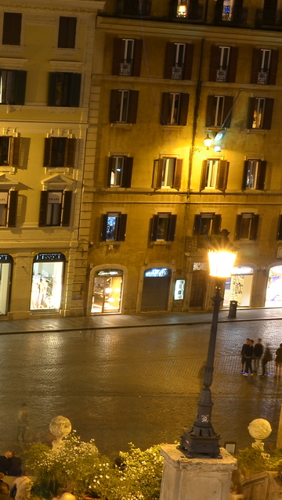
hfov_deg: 12.8
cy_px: 363
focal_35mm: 87
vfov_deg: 24.2
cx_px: -197
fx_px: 1155
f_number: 11
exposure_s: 10
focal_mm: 24
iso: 100
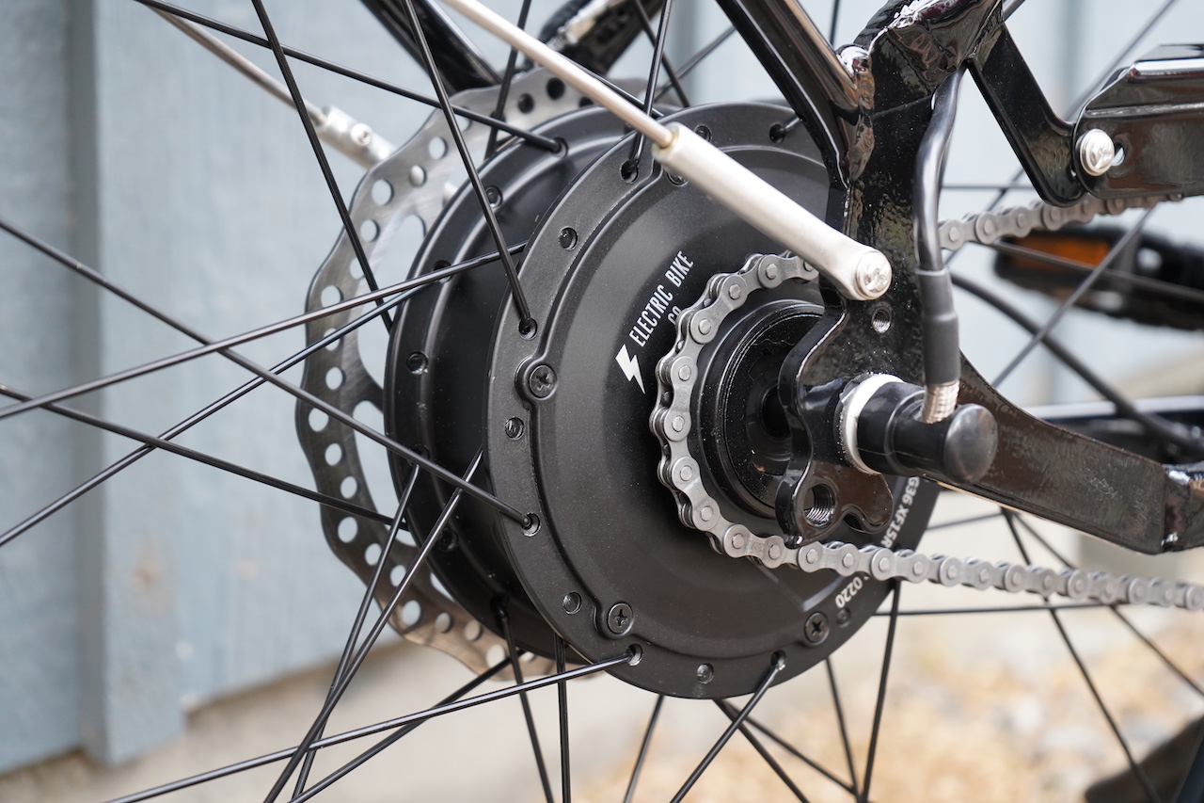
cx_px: 602
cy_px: 402
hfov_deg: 29.2
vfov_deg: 19.7
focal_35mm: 69
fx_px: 2307
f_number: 5.6
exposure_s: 1/160
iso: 2000
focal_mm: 69
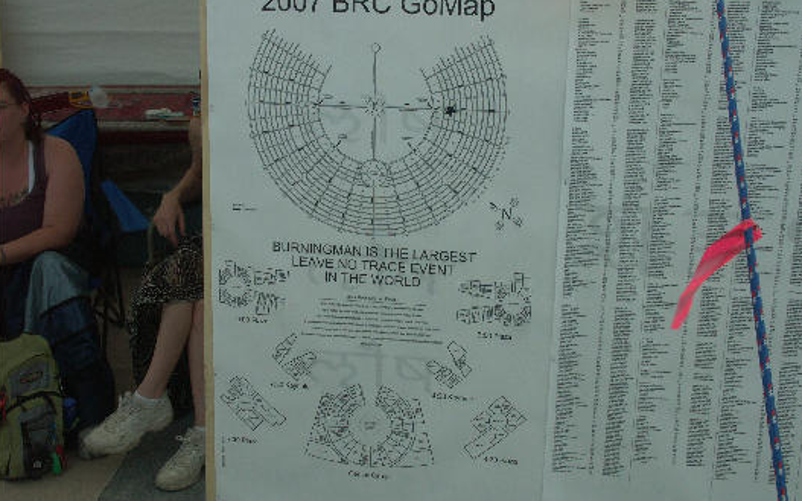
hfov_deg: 45.3
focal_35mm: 44
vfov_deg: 29.2
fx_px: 961
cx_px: 401
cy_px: 250
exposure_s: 1/500
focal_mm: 10.72
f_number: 9
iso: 100
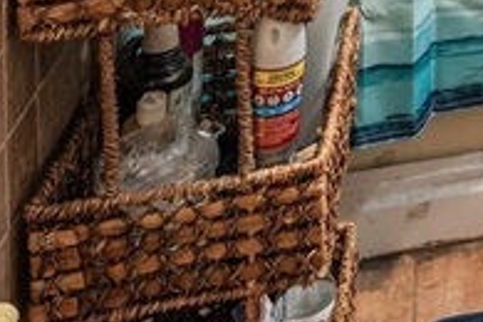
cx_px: 835
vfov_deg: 12.4
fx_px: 1127
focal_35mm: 84
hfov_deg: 19.2
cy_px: -479
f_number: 6.3
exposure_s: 1/2
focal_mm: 16
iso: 400
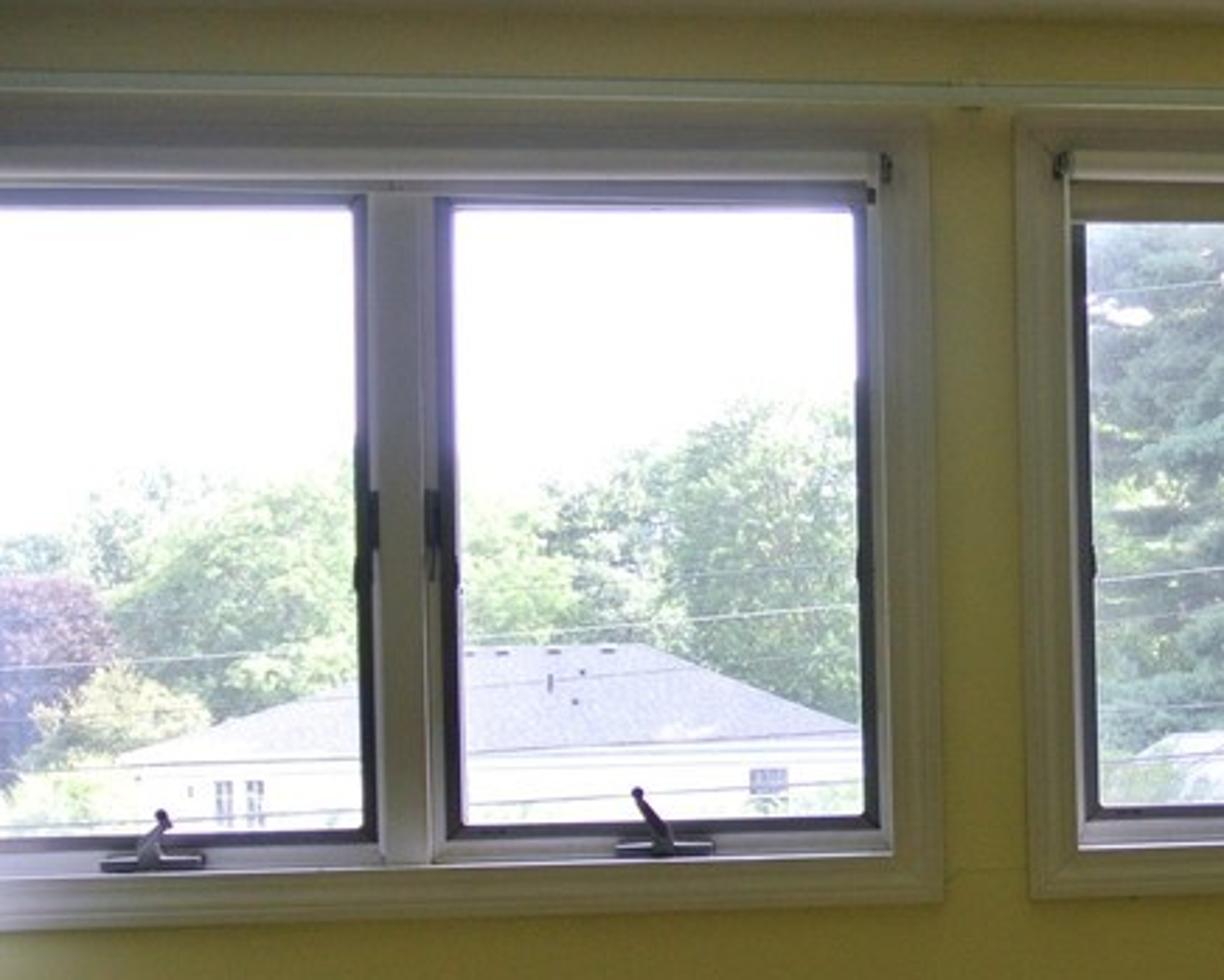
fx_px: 2283
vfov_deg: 24.0
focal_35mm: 63
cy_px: 719
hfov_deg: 28.2
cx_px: 1228
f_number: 3.5
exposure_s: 1/60
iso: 200
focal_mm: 10
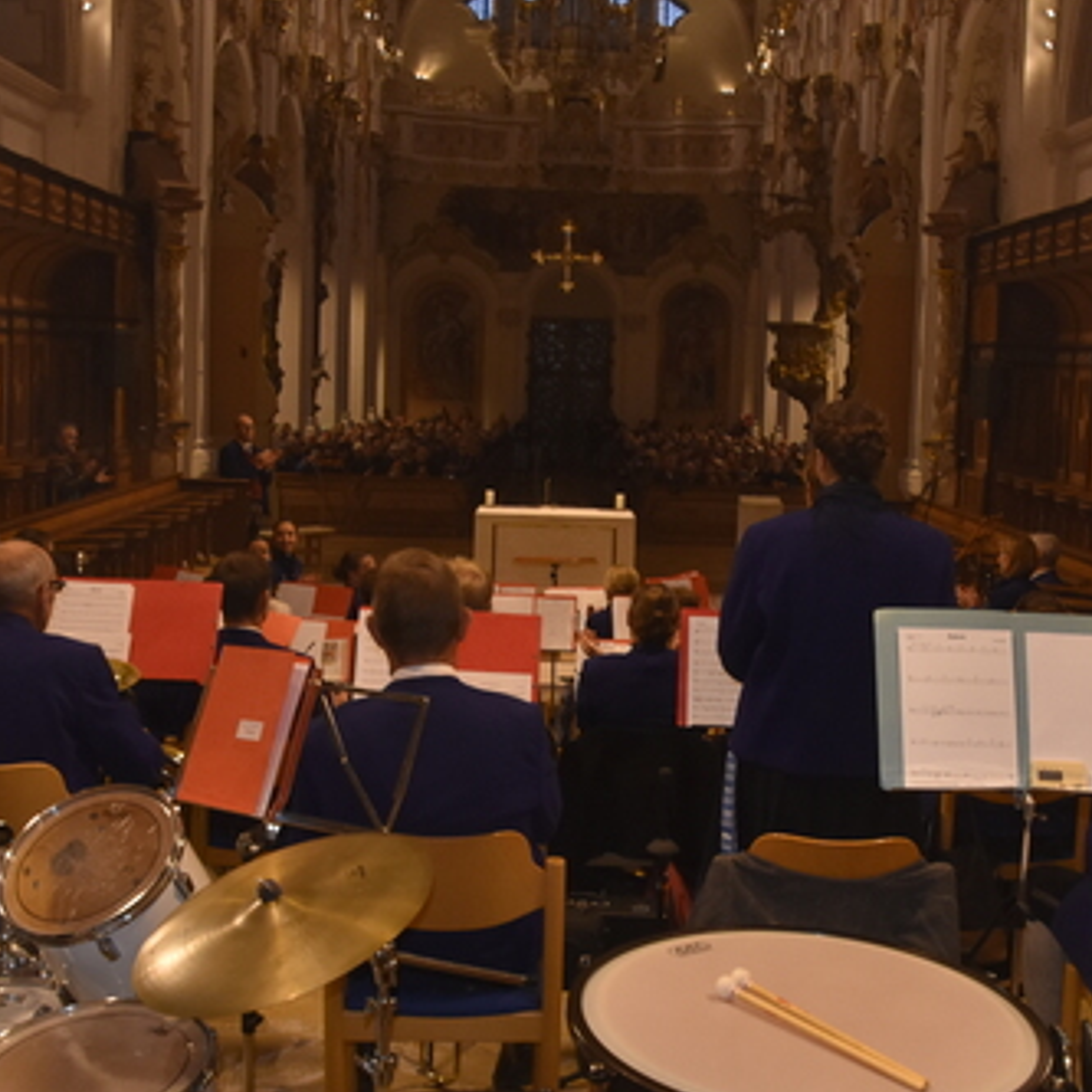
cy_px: 571
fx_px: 1677
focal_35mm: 47
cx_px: 682
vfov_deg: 36.1
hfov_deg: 35.9
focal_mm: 16
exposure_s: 1/125
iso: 800
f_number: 5
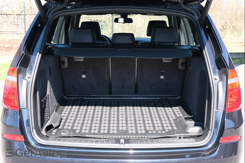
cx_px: 122
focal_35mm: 47
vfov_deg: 28.6
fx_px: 320
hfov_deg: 41.9
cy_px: 82
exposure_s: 1/125
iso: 320
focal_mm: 31.5
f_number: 5
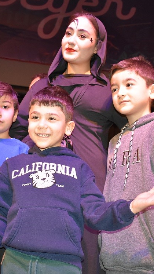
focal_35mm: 52
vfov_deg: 39.9
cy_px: 137
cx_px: 37
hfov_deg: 22.8
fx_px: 378
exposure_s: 1/60
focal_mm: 22
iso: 1100
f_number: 3.5
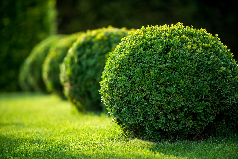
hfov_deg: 10.3
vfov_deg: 6.9
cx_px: 119
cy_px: 80
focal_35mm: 200
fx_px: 1322
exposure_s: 1/500
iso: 160
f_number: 2.8
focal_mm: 200
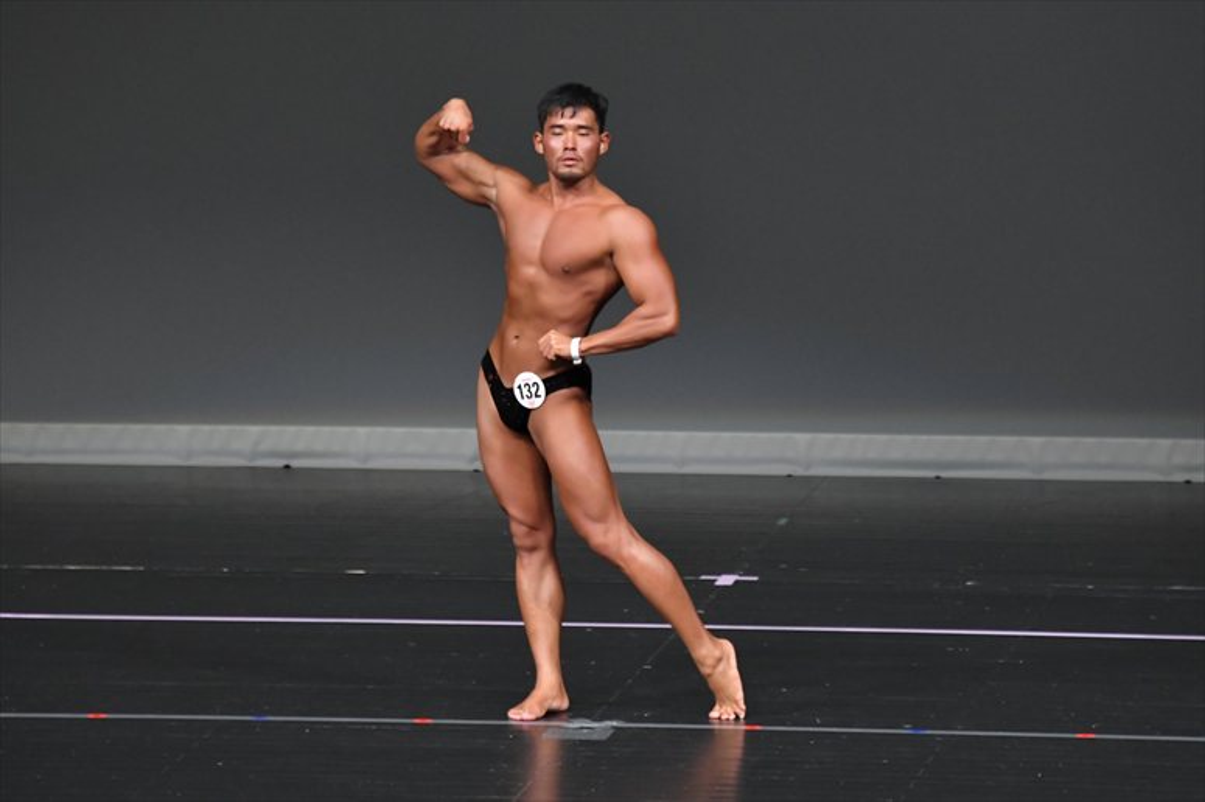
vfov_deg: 4.4
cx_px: 602
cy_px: 401
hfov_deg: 6.5
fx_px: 10539
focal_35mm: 315
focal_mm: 210
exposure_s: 1/400
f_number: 5.6
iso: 4000
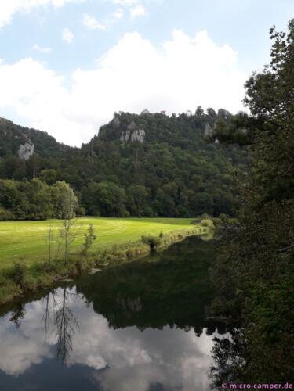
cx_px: 147
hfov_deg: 51.4
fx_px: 306
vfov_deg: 65.3
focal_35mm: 27
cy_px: 196
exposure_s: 1/734
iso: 40
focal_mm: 3.6
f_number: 1.9
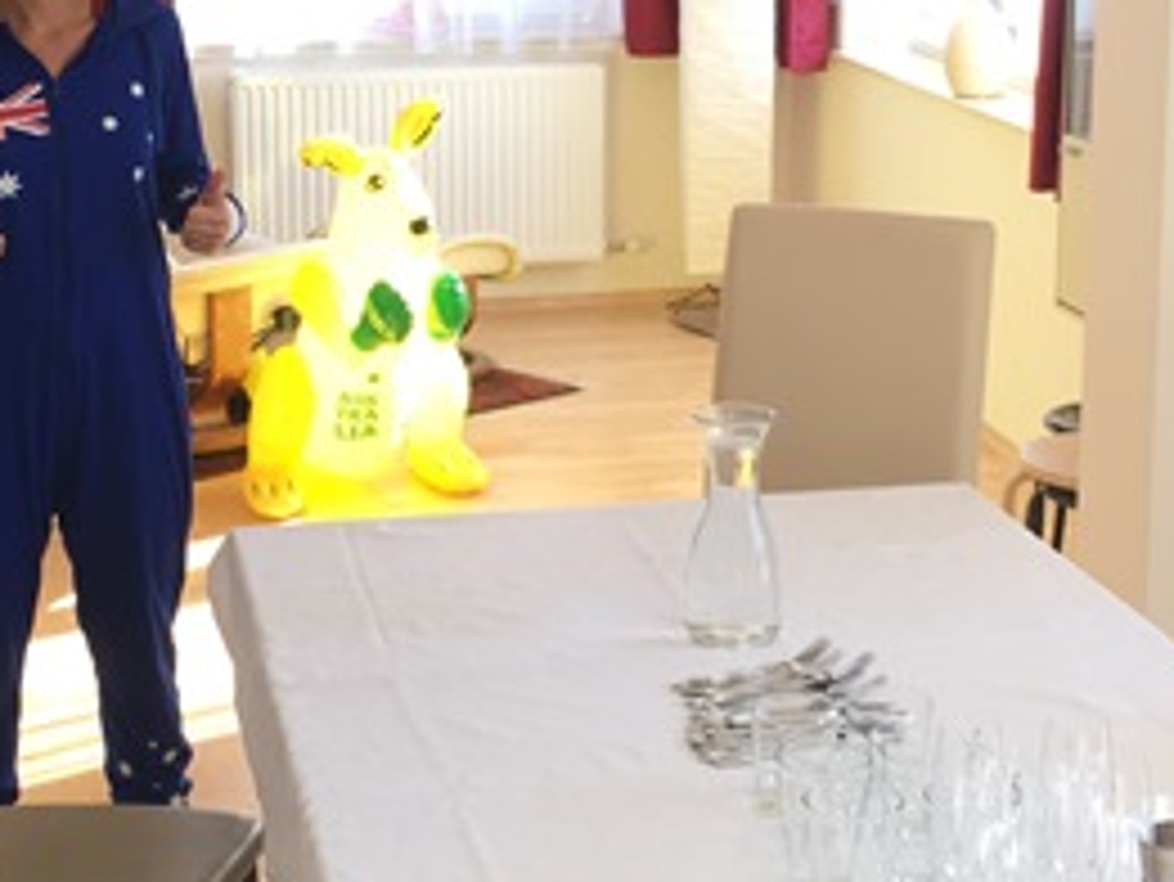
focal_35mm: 76
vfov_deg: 19.3
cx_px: 618
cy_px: 216
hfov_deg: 25.6
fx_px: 2579
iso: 40
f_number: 2.2
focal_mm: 4.15
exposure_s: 1/100
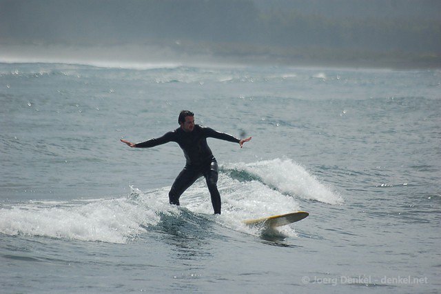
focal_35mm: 450
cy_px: 147
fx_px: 5509
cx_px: 220
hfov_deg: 4.6
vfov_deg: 3.1
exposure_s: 1/2000
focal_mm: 300
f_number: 6
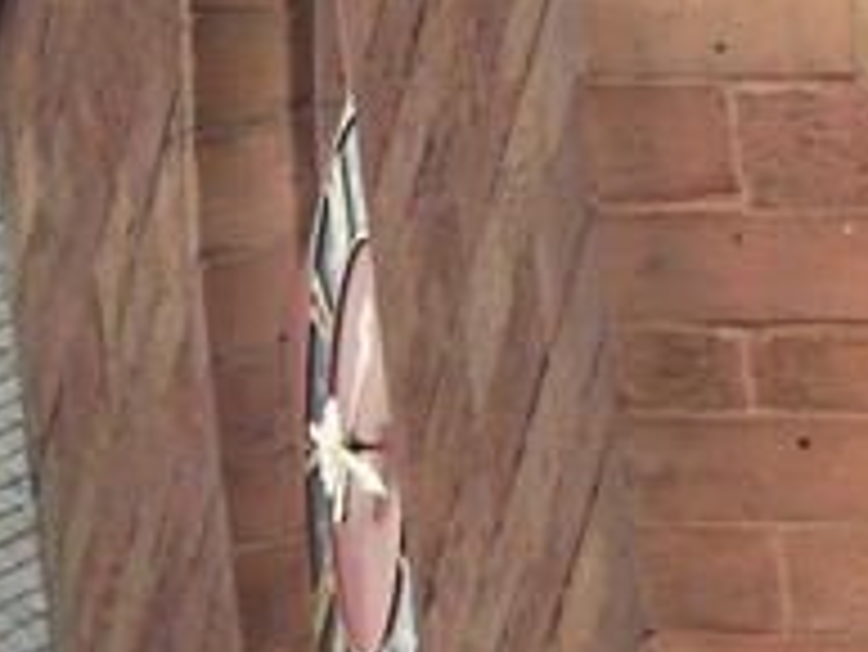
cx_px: 1673
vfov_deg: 1.9
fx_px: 19194
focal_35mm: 765
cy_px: -265
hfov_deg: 2.6
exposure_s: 1/100
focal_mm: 41.6
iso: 100
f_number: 3.6
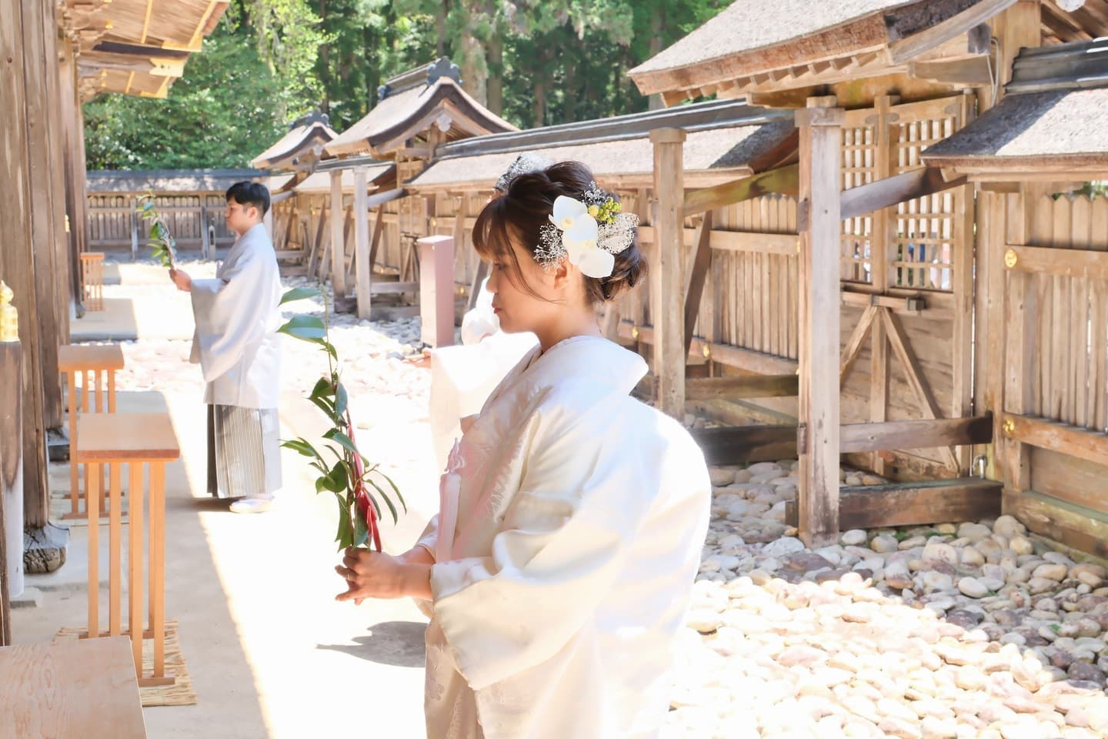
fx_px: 1570
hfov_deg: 38.9
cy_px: 370
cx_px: 554
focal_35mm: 51
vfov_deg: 26.5
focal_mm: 34
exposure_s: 1/100
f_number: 7.1
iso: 800
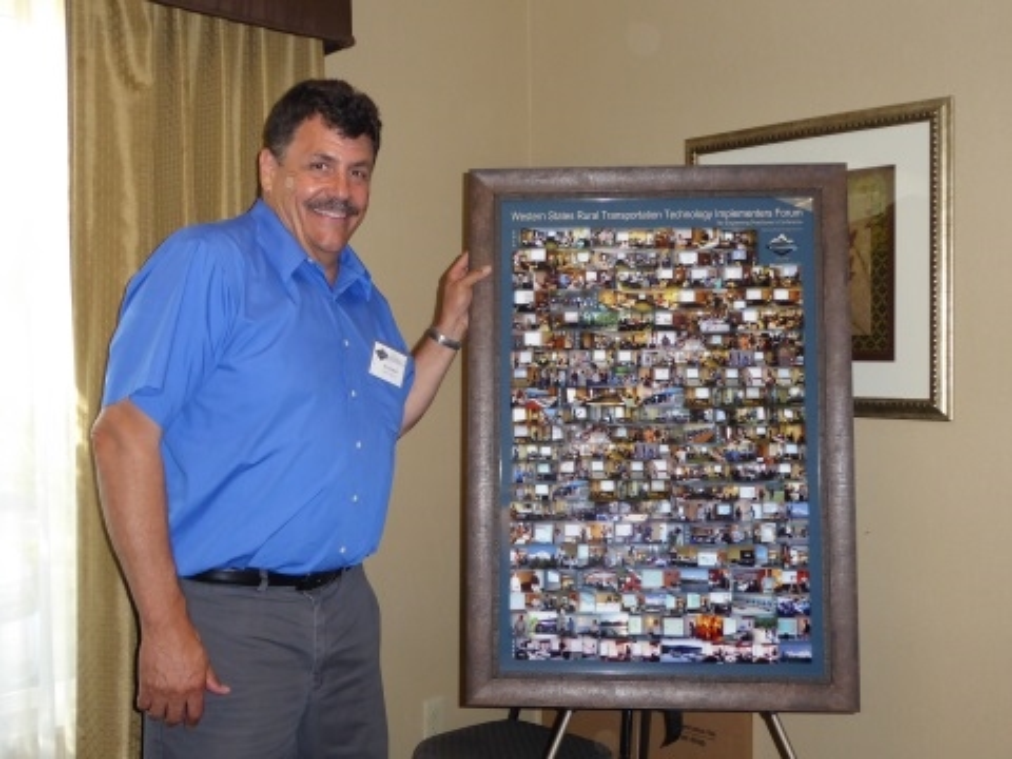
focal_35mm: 37
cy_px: 380
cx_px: 506
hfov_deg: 50.1
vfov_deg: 38.7
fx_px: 1082
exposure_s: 1/60
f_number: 3.7
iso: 320
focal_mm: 6.7
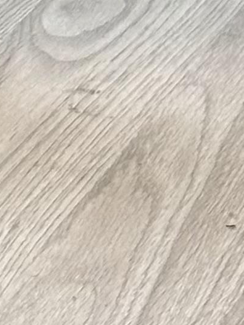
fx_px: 3375
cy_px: -853
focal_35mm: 359
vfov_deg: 5.1
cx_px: -303
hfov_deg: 4.1
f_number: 1.78
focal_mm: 6.86
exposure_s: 1/100
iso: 100
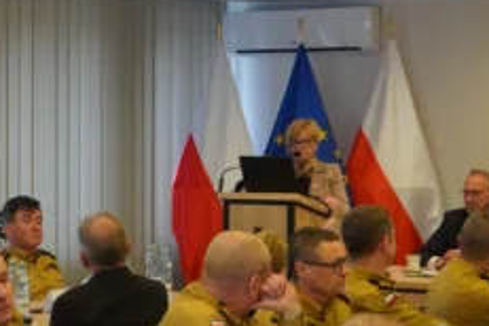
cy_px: 19
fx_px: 1467
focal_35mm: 108
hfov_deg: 18.9
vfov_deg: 12.6
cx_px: 229
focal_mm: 37
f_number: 4
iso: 2500
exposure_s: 1/160
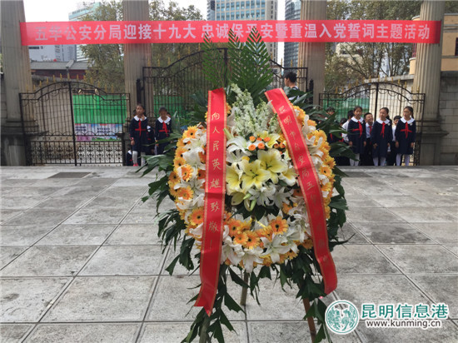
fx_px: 384
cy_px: 172
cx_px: 229
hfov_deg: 61.7
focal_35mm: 29
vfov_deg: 48.2
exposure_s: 1/599
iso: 32
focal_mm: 4.15
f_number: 2.2
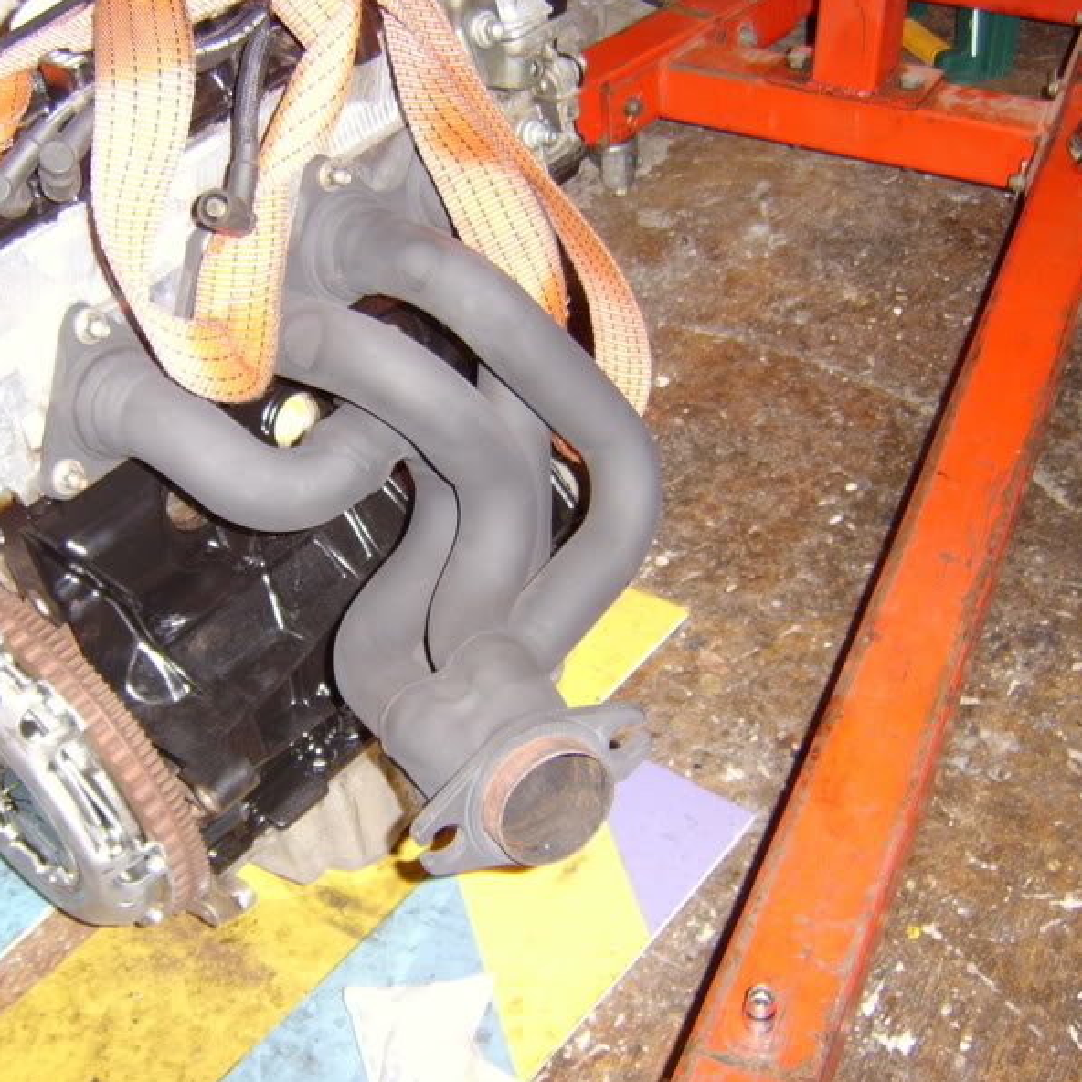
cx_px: 377
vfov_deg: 44.9
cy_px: 541
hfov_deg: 44.4
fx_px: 1308
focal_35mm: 37
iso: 141
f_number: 2.7
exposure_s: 1/30
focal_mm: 8.13
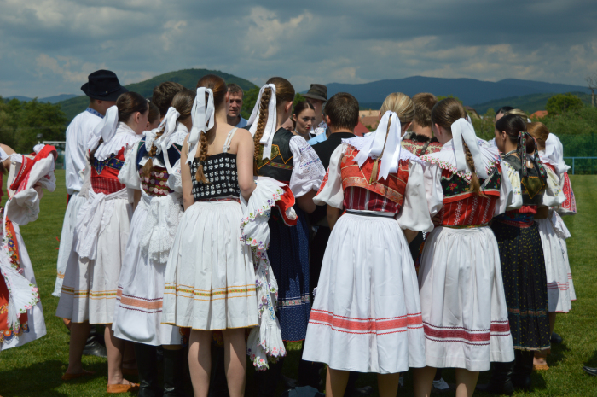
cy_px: 198
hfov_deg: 35.1
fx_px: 944
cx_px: 298
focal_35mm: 57
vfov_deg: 23.7
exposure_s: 1/1600
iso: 100
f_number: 4.8
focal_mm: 38
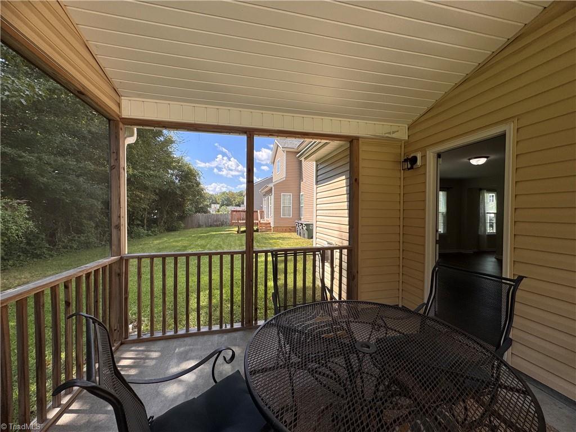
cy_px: 216
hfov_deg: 102.1
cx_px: 288
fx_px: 233
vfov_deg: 85.7
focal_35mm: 14
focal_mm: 2.22
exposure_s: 1/508
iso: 40
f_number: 2.2
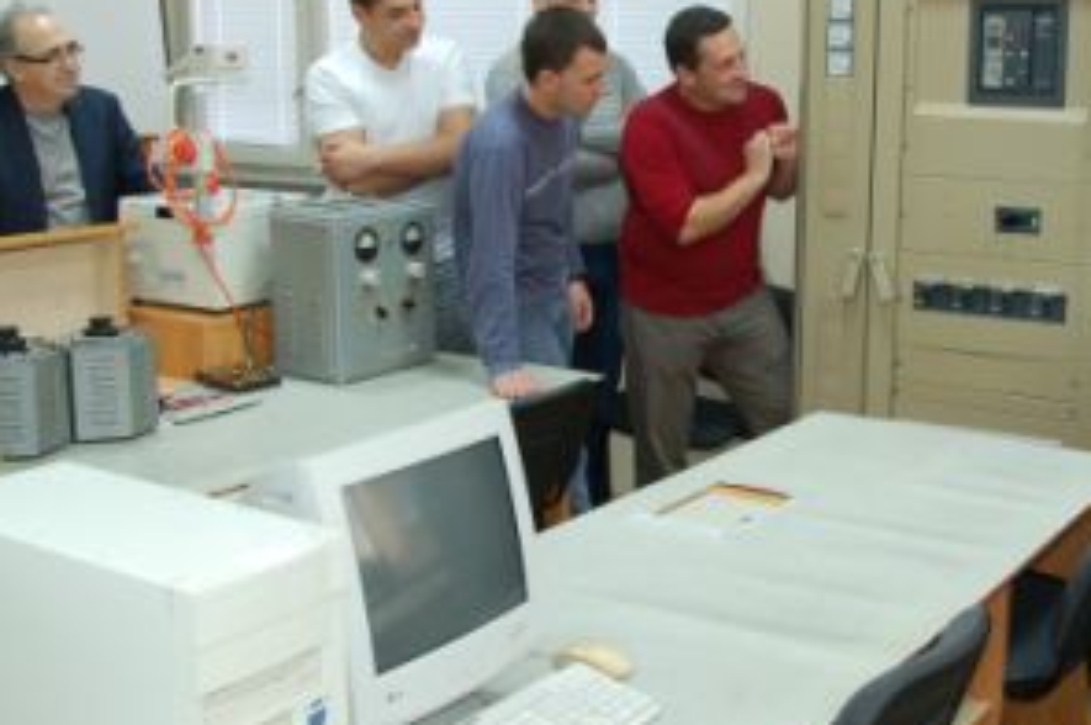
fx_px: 1483
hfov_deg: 40.0
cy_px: 307
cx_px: 710
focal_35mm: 49
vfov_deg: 27.4
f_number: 3.8
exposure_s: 1/40
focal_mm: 20
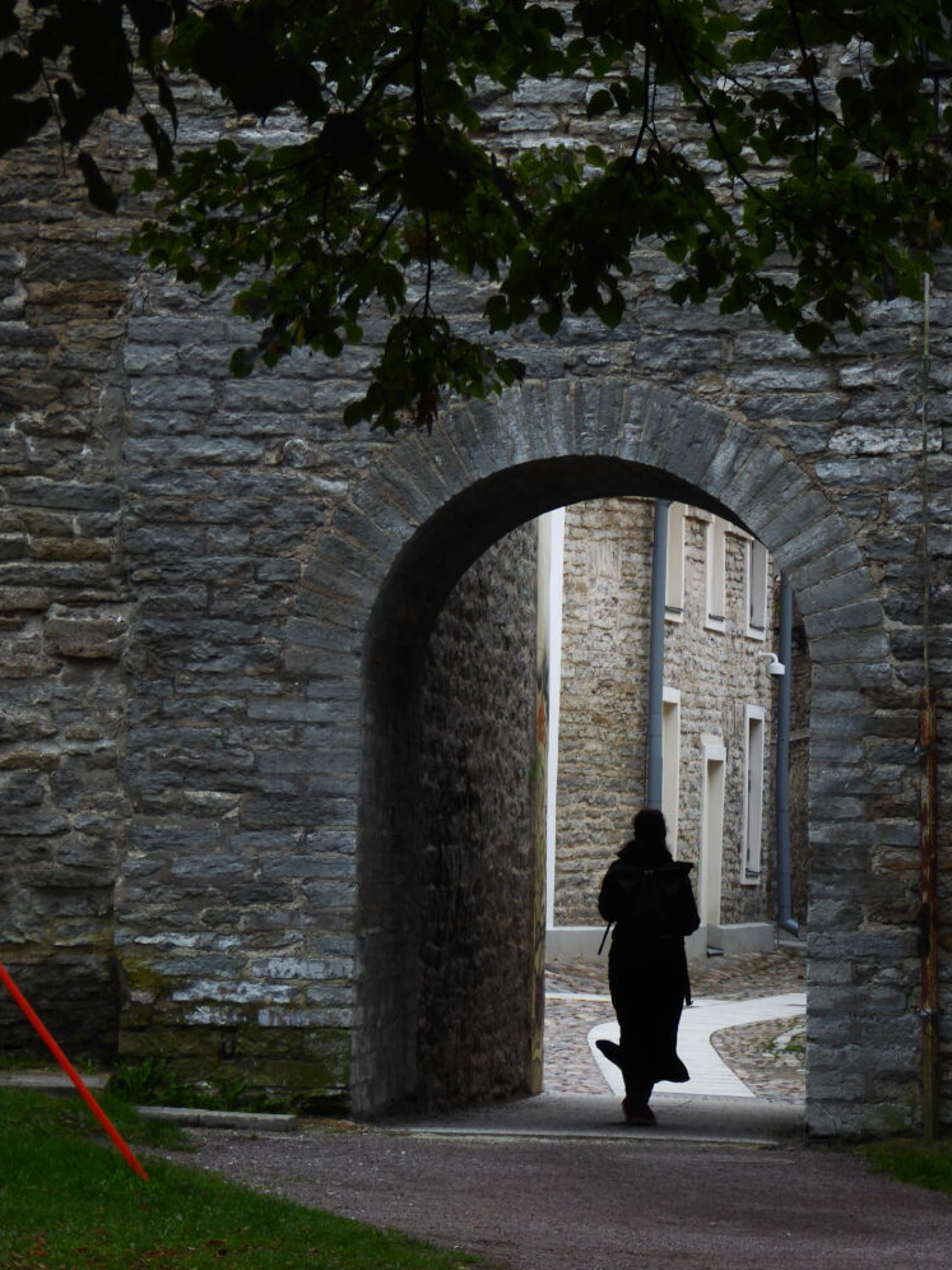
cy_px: 626
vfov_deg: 13.4
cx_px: 475
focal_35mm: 147
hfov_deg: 10.1
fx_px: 5390
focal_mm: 25.6
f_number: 5.4
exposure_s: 1/80
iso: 100
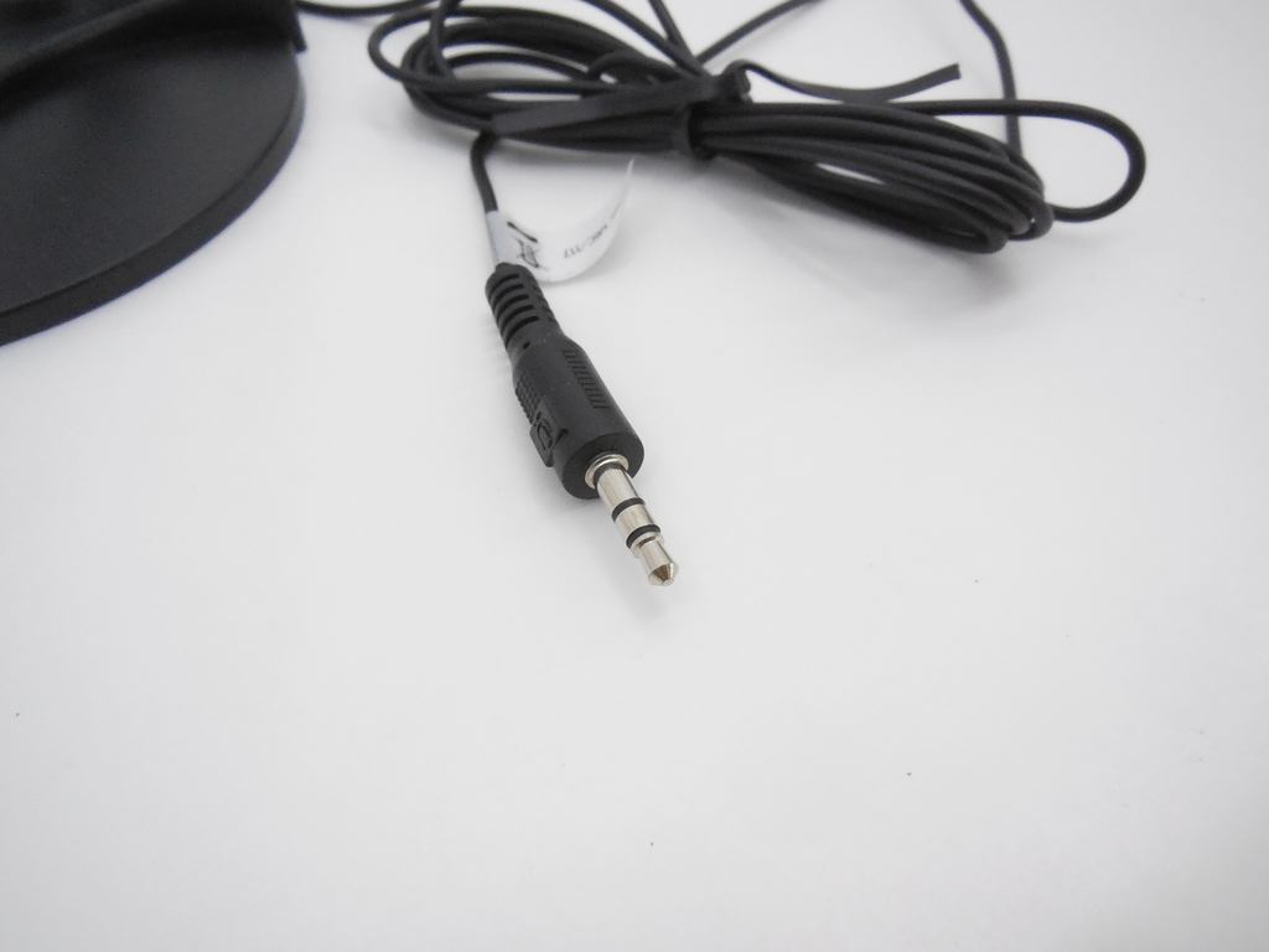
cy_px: 476
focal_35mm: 25
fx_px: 916
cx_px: 634
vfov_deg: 54.9
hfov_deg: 69.4
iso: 560
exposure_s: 1/250
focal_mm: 4.5
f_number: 3.1
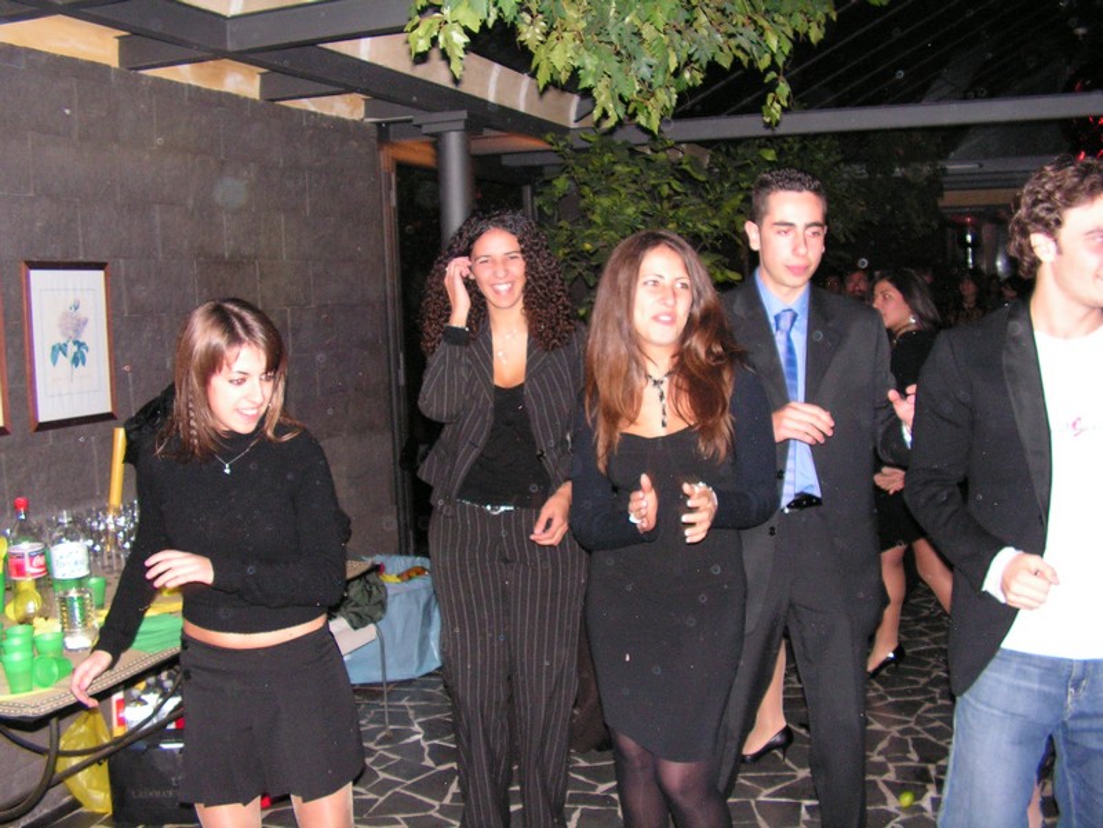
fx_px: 1147
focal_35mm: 36
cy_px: 414
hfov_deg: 51.4
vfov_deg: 39.7
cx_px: 552
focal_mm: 6
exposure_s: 1/40
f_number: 3.2
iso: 200
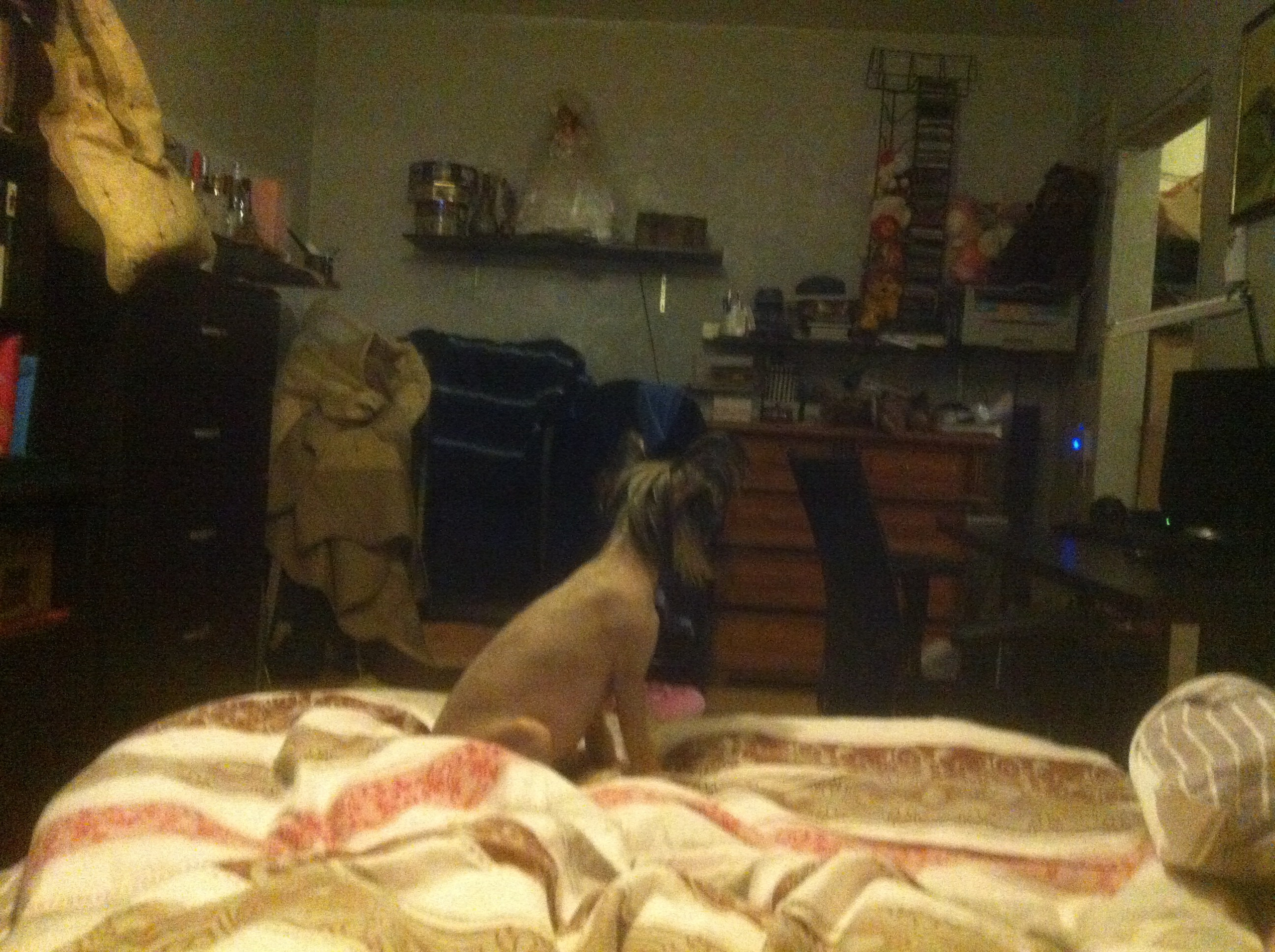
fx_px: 1287
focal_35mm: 35
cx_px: 638
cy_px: 476
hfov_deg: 52.7
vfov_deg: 40.6
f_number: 2.8
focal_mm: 3.85
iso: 1000
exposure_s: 1/15
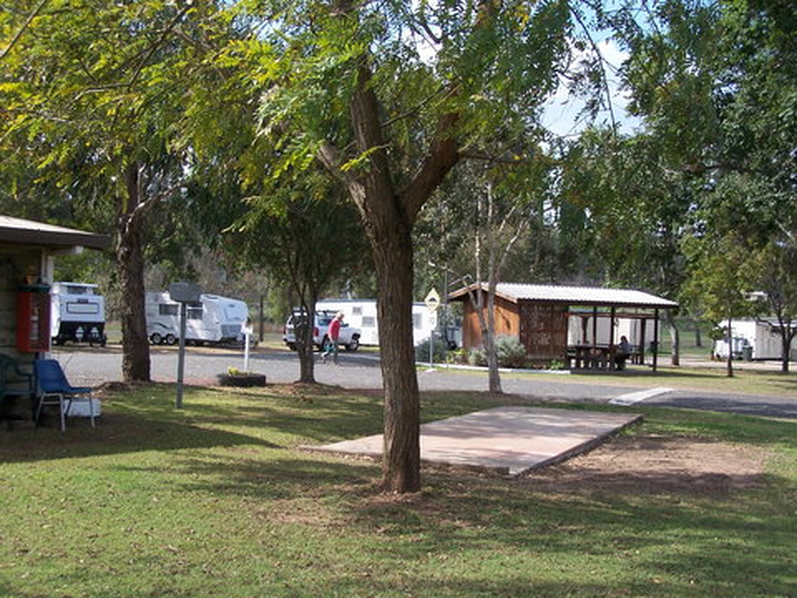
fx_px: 990
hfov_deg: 43.9
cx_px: 398
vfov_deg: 33.6
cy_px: 299
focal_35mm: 43
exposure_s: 1/500
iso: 80
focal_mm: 7.1
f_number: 2.9
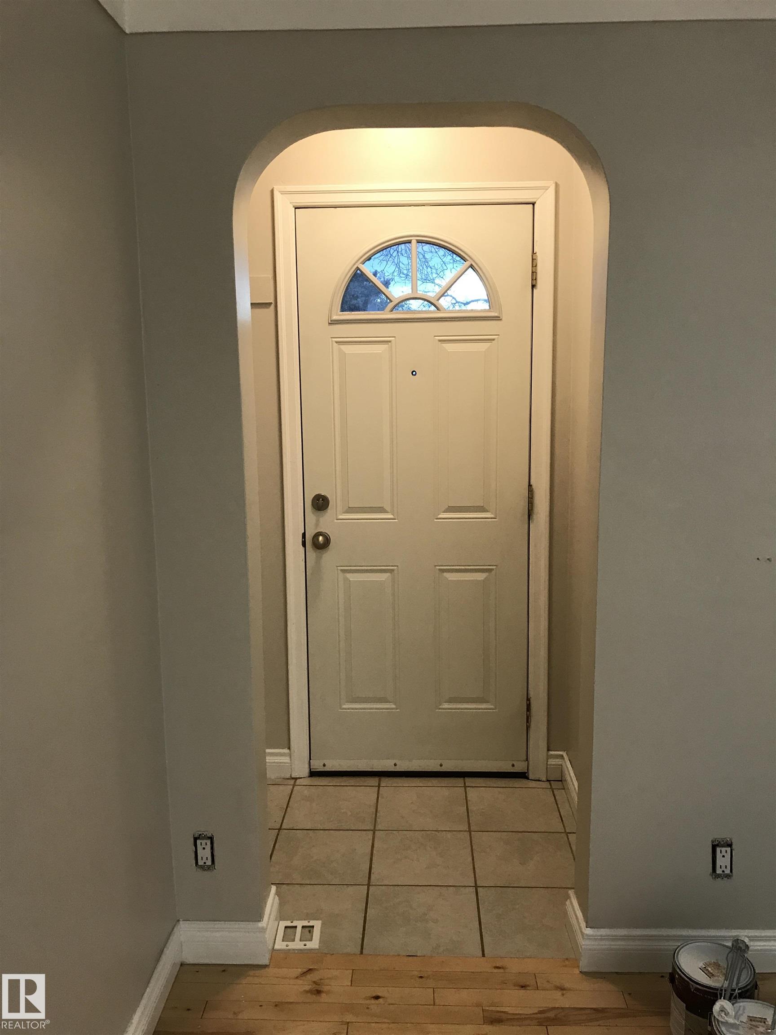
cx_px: 388
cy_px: 518
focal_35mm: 28
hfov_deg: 49.7
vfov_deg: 63.4
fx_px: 837
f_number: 1.8
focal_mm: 3.99
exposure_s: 1/20
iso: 40
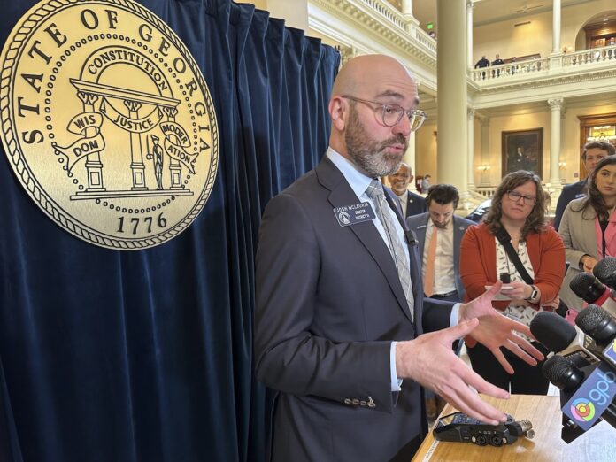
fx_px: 427
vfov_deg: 56.8
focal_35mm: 24
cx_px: 308
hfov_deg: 71.6
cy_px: 231
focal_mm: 6.86
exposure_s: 1/60
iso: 200
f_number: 1.78
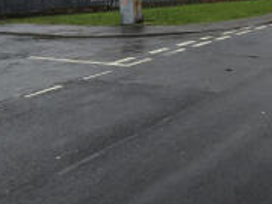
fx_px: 330
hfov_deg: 35.4
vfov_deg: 30.8
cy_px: -17
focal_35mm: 42
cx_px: 326
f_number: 2.2
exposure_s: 1/359
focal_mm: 2.2
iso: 80
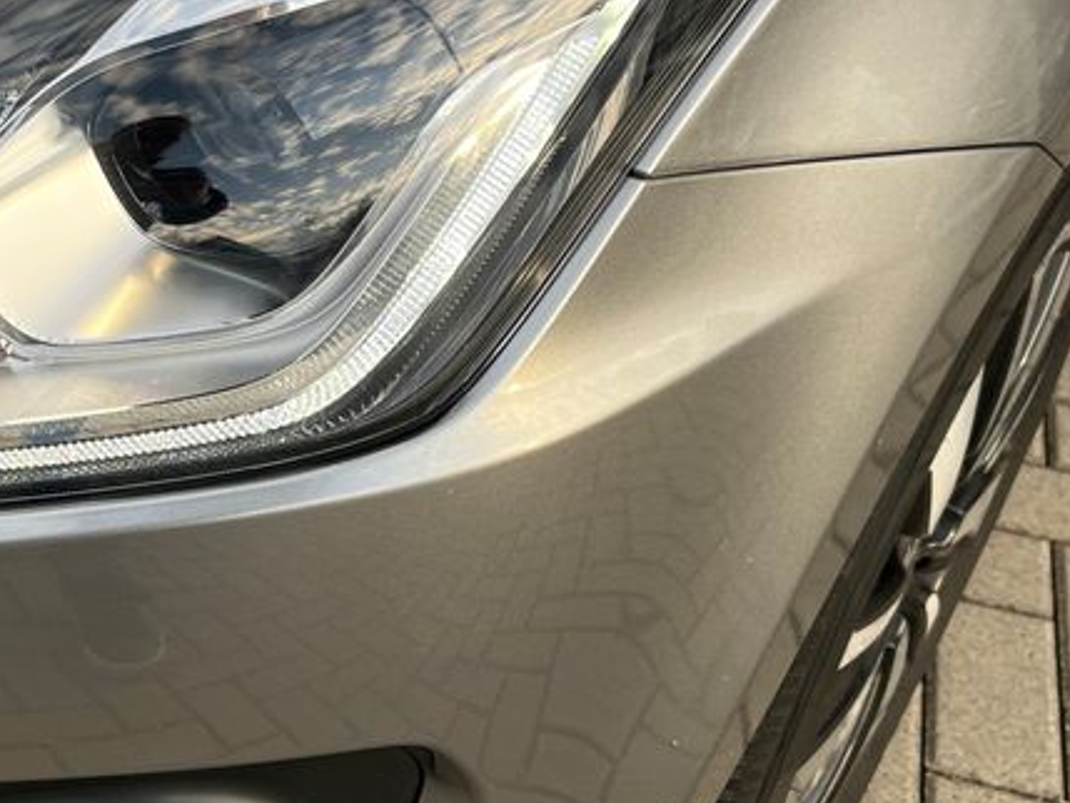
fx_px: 1917
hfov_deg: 30.0
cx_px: 137
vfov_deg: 23.6
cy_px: 354
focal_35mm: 62
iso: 50
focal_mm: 5.1
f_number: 1.6
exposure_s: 1/483
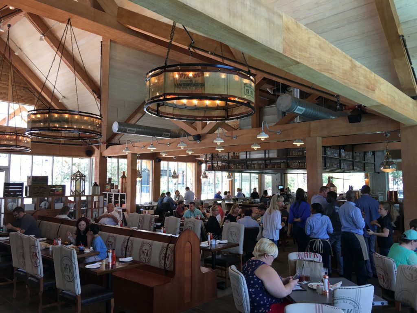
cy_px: 156
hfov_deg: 61.7
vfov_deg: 48.2
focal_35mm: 29
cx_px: 208
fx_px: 349
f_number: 2.2
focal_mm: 4.15
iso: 25
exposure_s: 1/30
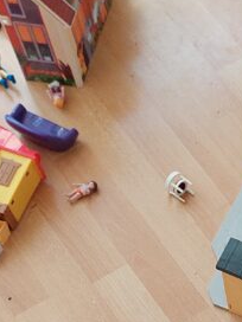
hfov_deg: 14.9
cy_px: 515
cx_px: 335
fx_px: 876
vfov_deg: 18.1
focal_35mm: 94
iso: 200
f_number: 1.8
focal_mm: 5.23
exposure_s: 1/100
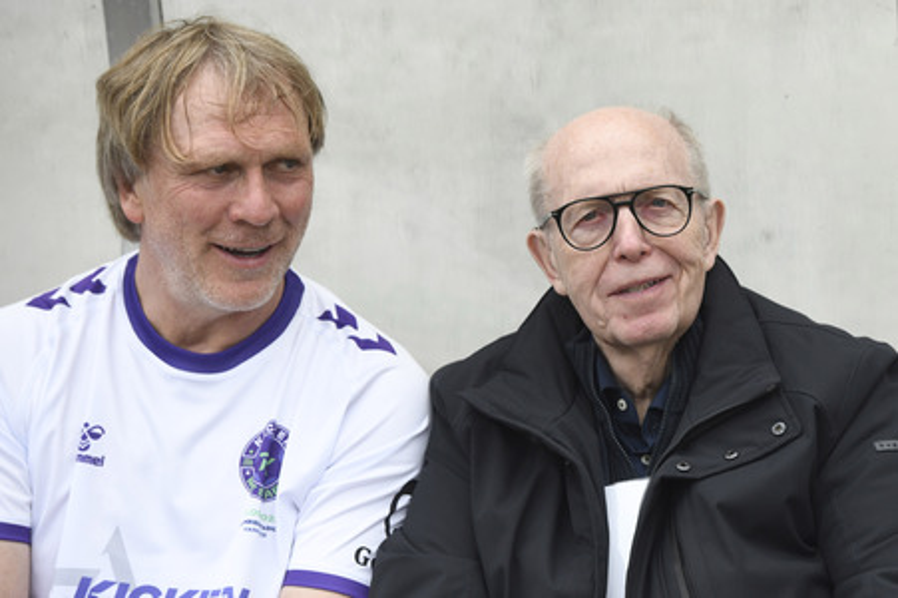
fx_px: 3739
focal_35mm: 150
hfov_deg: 13.7
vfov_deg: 9.1
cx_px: 449
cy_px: 299
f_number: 5
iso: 1000
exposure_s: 1/2500
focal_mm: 150
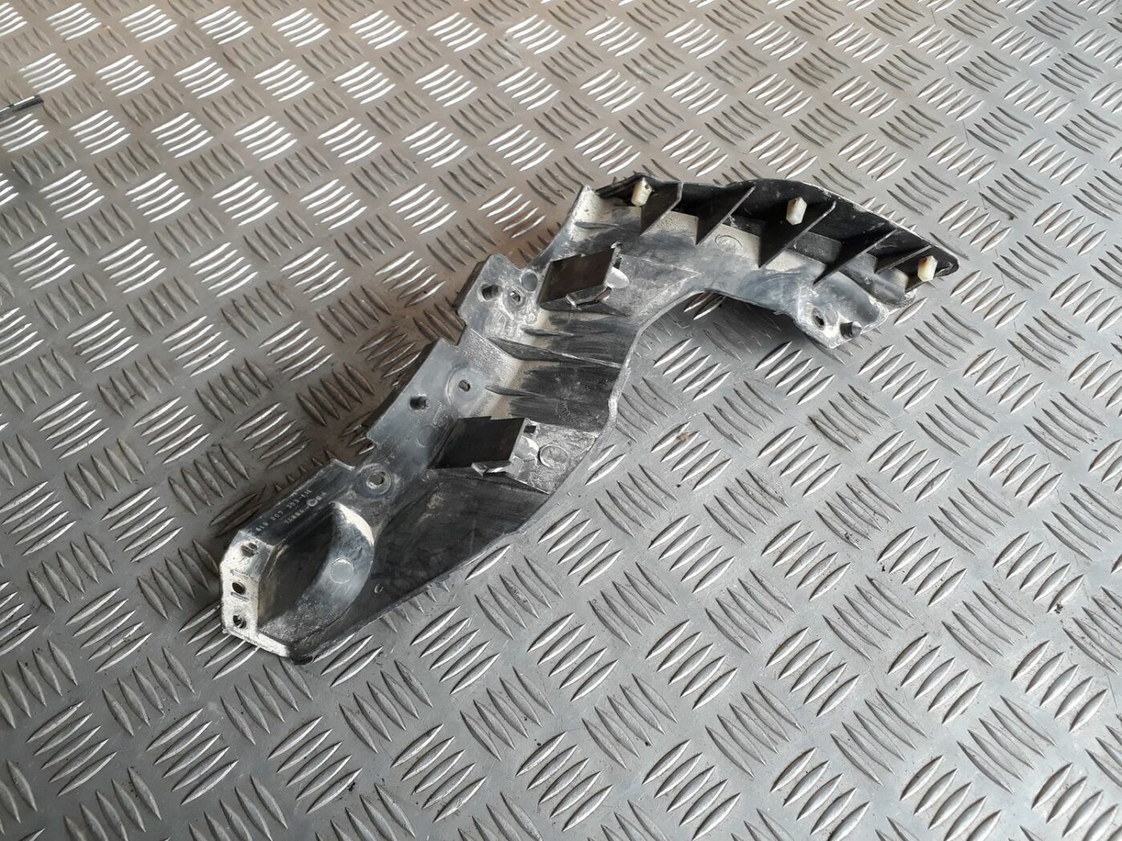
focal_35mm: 27
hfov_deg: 65.3
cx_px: 561
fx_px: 875
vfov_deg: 51.4
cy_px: 420
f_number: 1.9
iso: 64
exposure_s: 1/100
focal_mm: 3.6
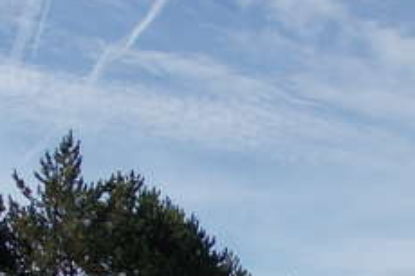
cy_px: 384
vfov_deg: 16.7
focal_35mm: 76
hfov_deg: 24.9
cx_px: 451
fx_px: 875
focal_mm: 4
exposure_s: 1/400
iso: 80
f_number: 5.4
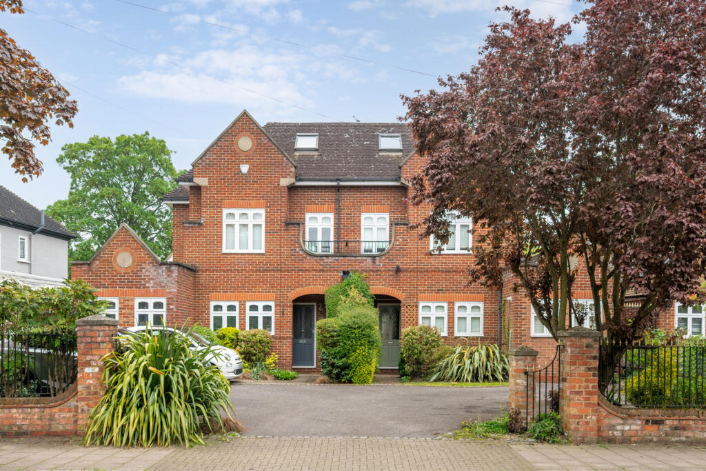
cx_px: 353
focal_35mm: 30
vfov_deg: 43.6
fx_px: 588
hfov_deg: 61.9
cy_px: 236
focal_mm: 30
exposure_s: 1/200
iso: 1250
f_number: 8
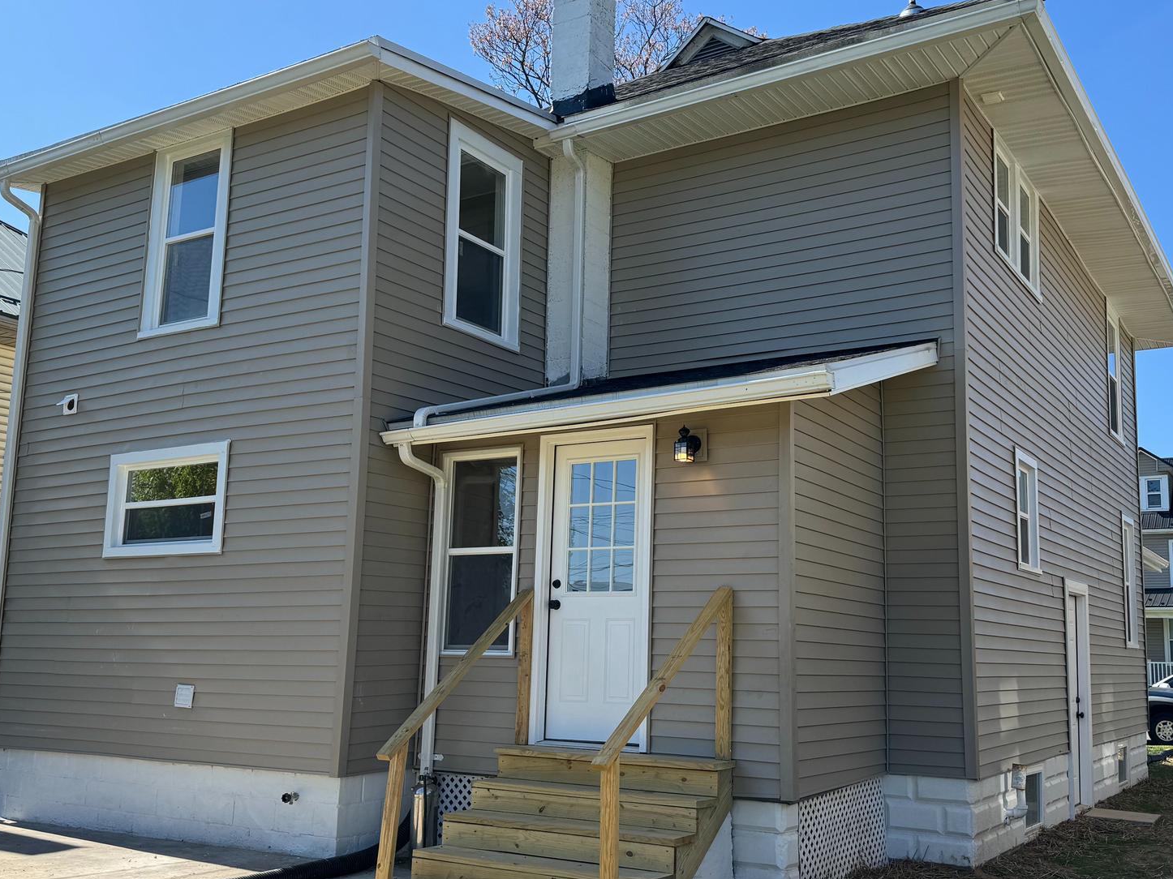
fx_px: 1152
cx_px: 632
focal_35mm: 34
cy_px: 467
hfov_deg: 53.9
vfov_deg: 41.8
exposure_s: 1/2710
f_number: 1.78
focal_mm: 6.76
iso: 80
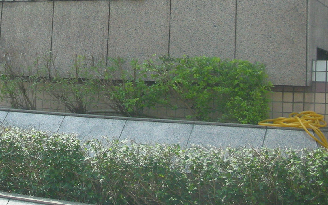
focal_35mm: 83
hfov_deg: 24.0
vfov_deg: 15.2
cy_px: -39
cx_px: 13
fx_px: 742
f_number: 7.9
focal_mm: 5.8
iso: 100
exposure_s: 1/87.8
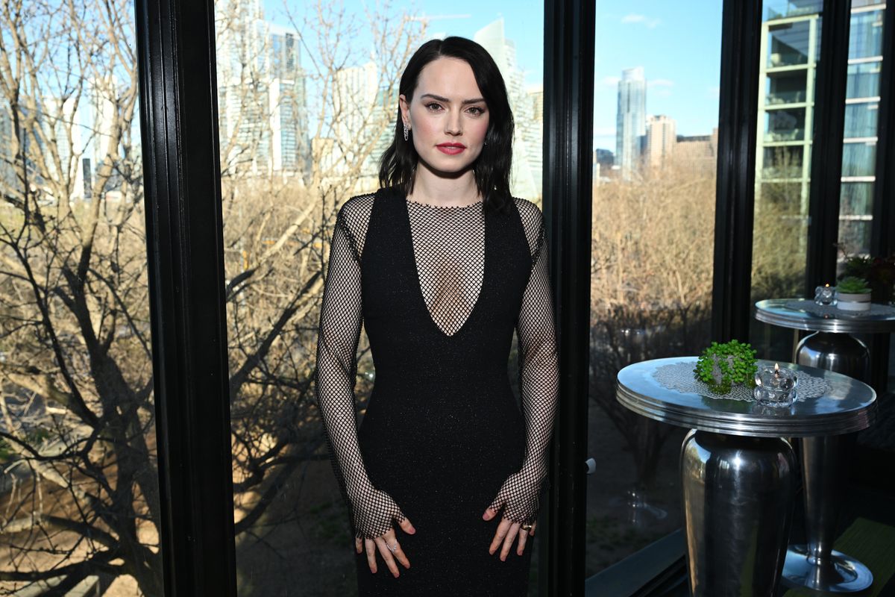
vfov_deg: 45.0
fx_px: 721
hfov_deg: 63.7
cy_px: 298
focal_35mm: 29
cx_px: 448
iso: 200
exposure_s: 1/200
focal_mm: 29
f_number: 5
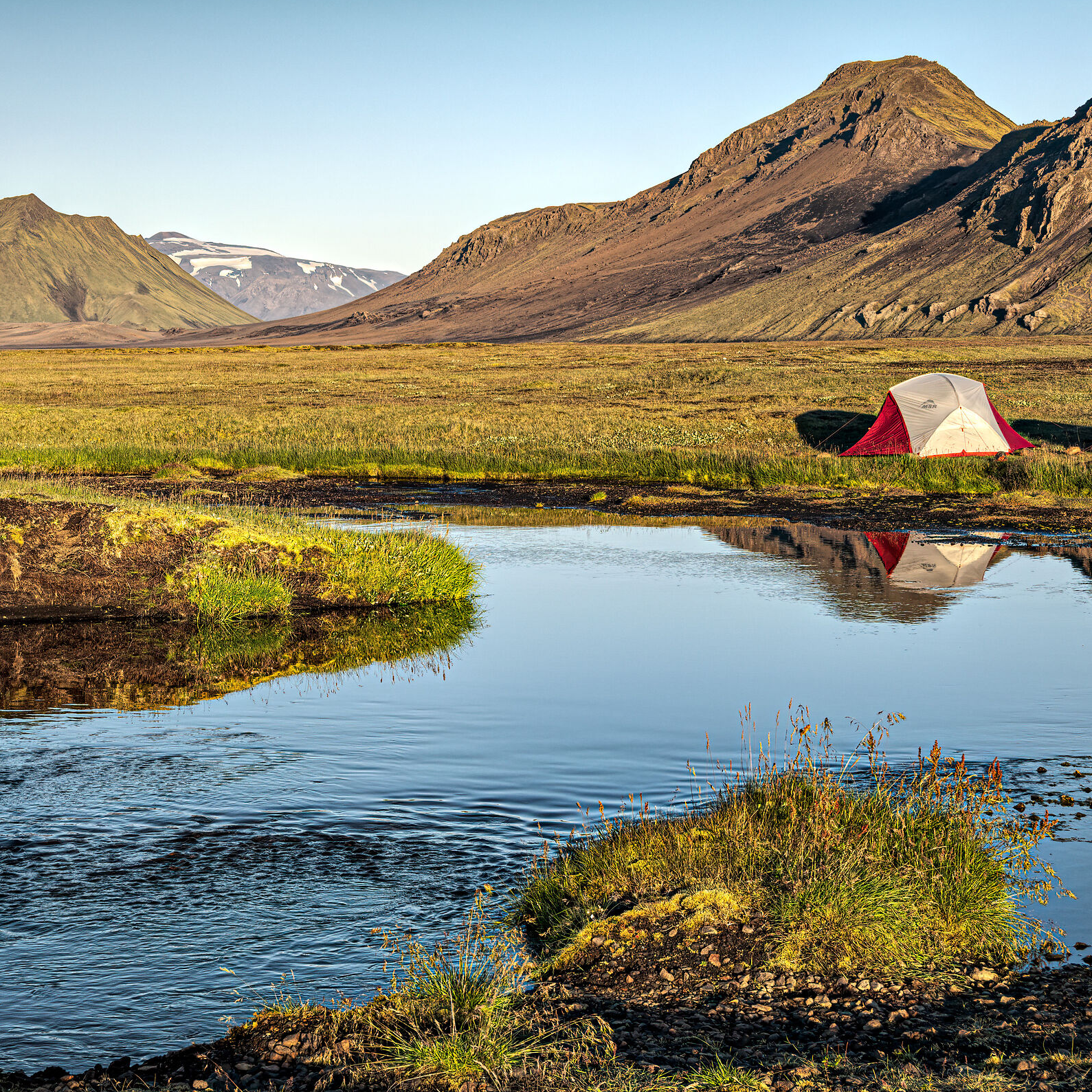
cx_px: 368
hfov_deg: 22.4
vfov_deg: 22.5
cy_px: 546
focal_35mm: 77
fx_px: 2748
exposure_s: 1/200
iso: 64
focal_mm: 22
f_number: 4.5
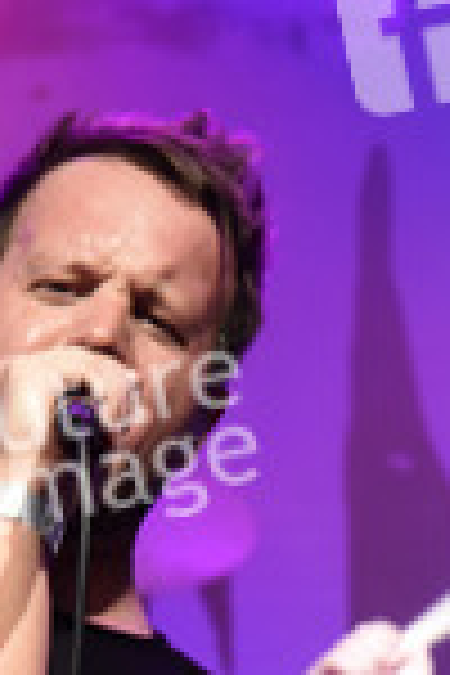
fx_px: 6000
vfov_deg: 6.4
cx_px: 158
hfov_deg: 4.3
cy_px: 684
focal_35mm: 320
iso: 3200
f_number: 6.3
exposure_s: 1/60
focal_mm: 120
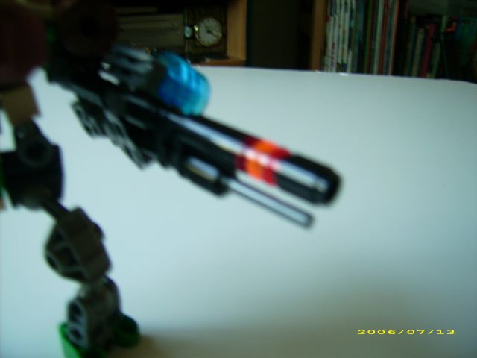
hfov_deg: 52.6
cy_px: 179
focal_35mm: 35
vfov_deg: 40.7
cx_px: 238
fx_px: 482
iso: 50
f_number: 2.8
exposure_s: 1/7
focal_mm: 5.95
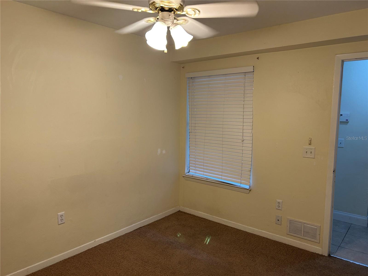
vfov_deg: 53.1
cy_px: 138
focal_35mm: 26
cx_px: 184
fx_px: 276
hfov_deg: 67.3
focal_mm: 5.7
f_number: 1.5
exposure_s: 1/60
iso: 160
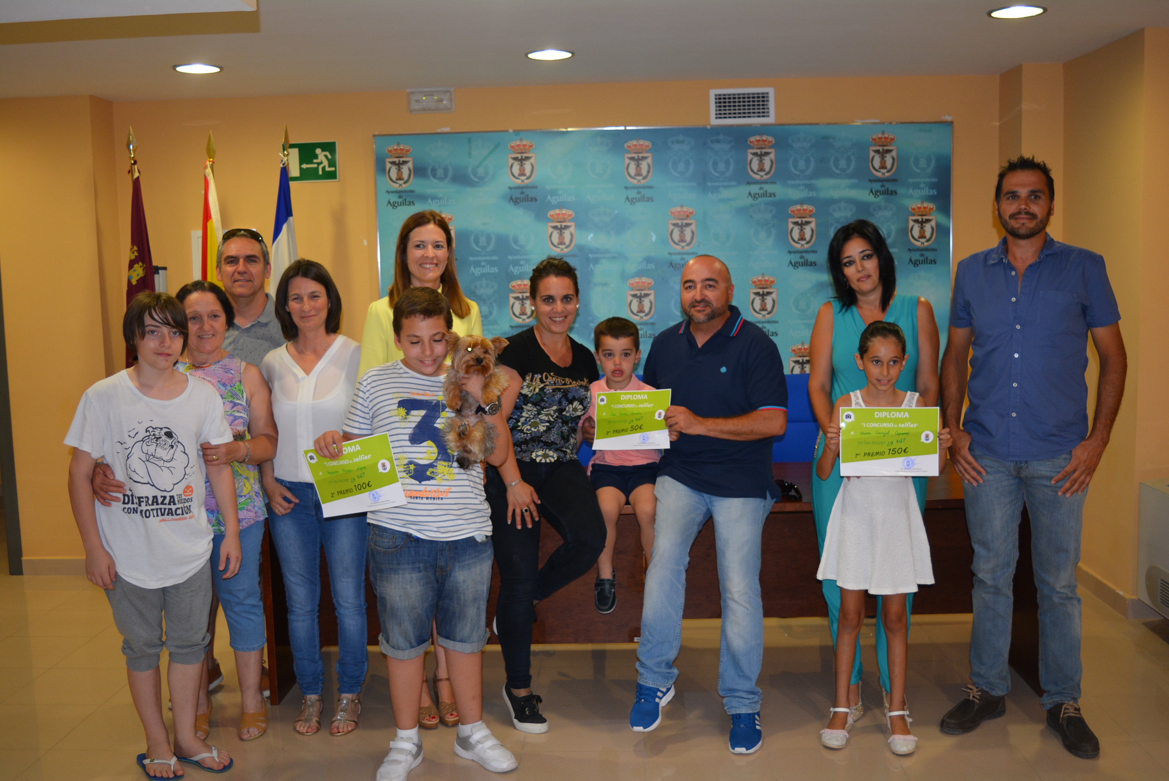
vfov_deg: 36.9
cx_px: 584
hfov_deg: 53.1
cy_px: 390
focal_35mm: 36
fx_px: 1170
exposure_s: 1/60
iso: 640
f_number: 4
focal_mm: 24
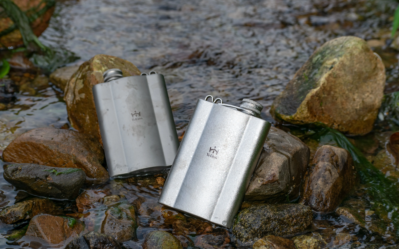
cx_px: 200
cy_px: 125
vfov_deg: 15.5
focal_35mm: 85
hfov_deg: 24.5
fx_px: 919
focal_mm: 55
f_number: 5.6
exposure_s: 1/200
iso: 100
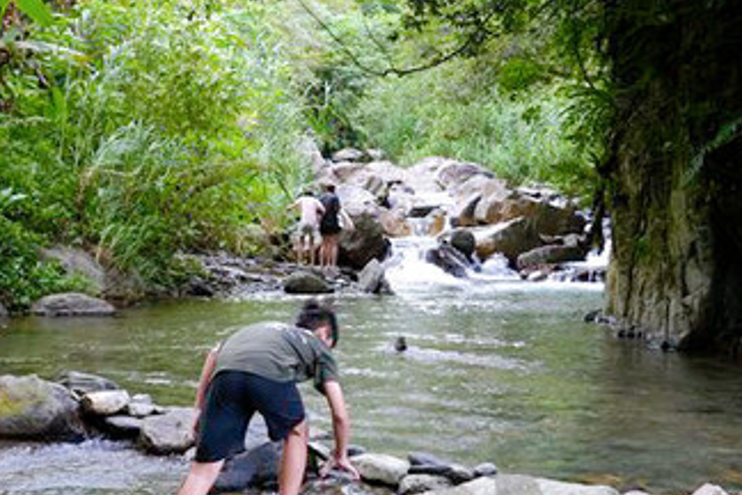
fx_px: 1298
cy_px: 289
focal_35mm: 63
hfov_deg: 31.9
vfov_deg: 21.5
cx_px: 344
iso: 320
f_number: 5
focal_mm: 24
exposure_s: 1/50
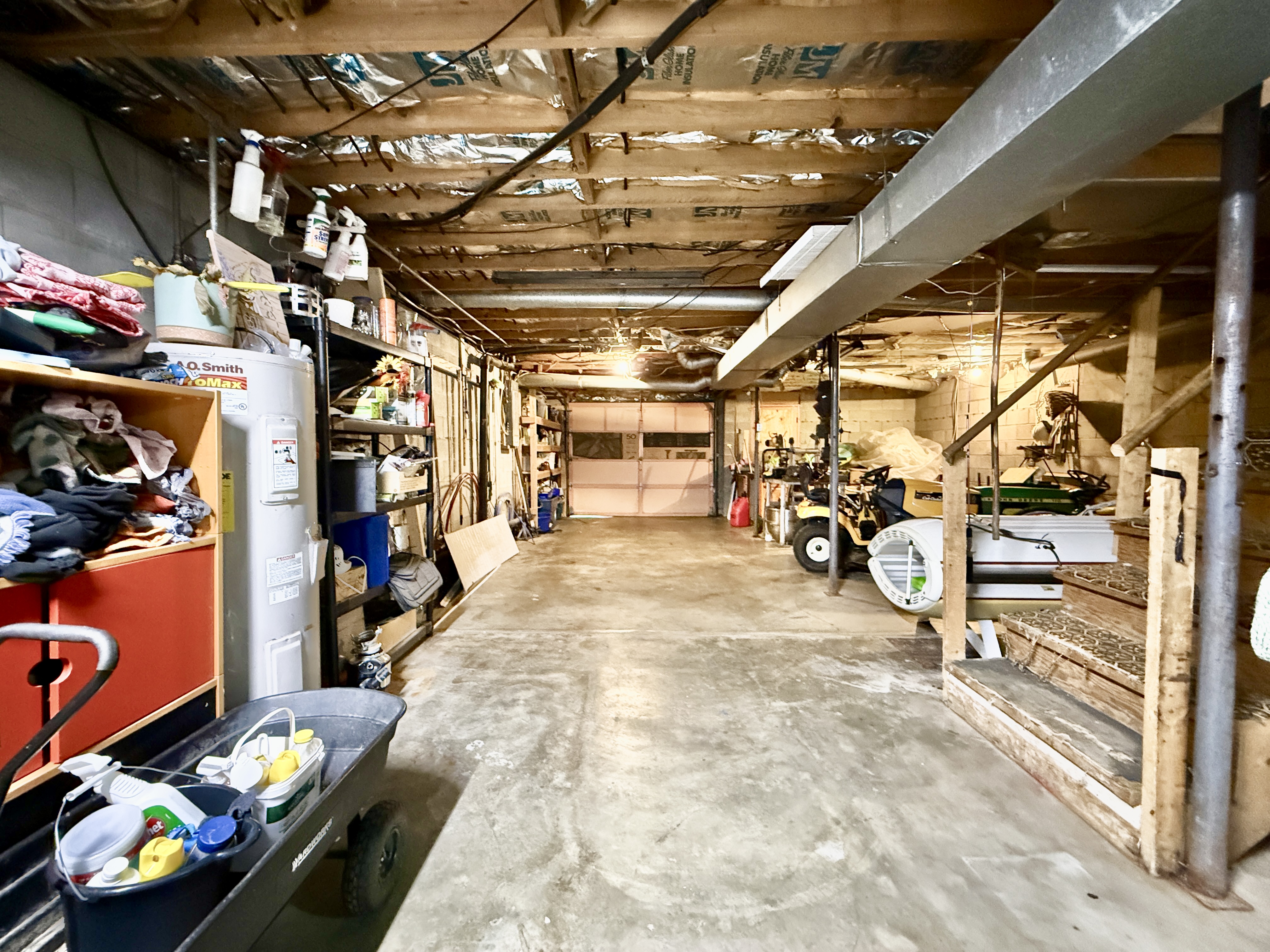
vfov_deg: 85.7
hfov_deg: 102.1
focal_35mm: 14
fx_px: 514
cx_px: 635
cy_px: 476
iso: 1250
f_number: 2.2
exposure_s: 1/30
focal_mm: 2.22
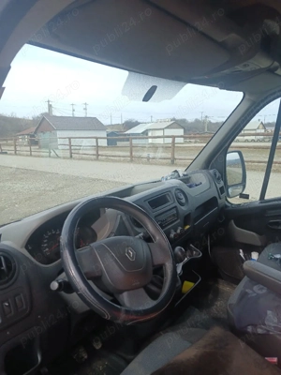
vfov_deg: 67.3
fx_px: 281
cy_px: 188
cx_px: 140
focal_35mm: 26
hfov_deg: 53.1
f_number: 1.8
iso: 20
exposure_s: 1/161
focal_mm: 3.98
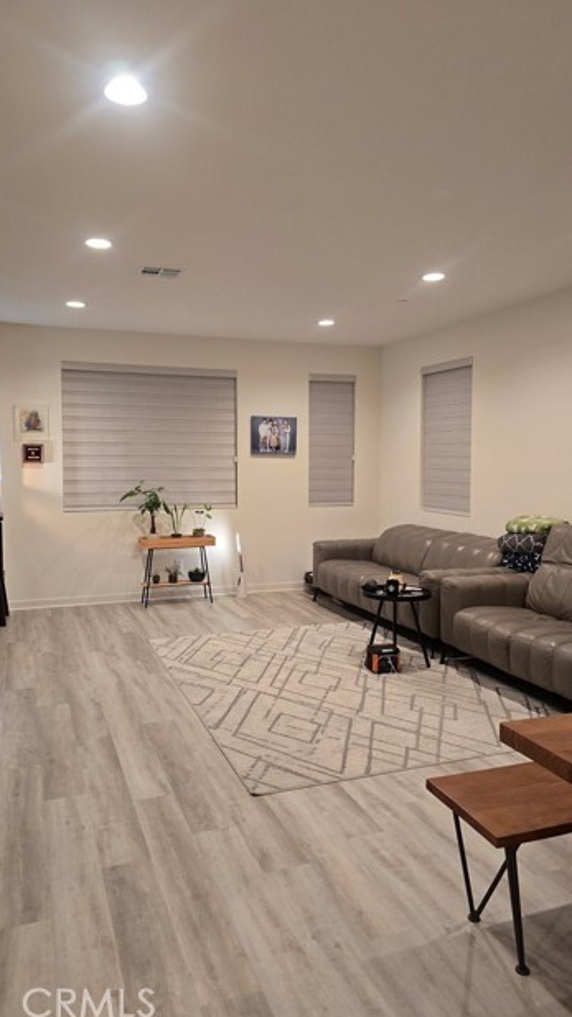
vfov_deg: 71.9
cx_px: 269
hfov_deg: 44.4
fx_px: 701
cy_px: 499
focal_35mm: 26
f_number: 1.7
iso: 400
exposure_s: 1/120
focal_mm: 6.3
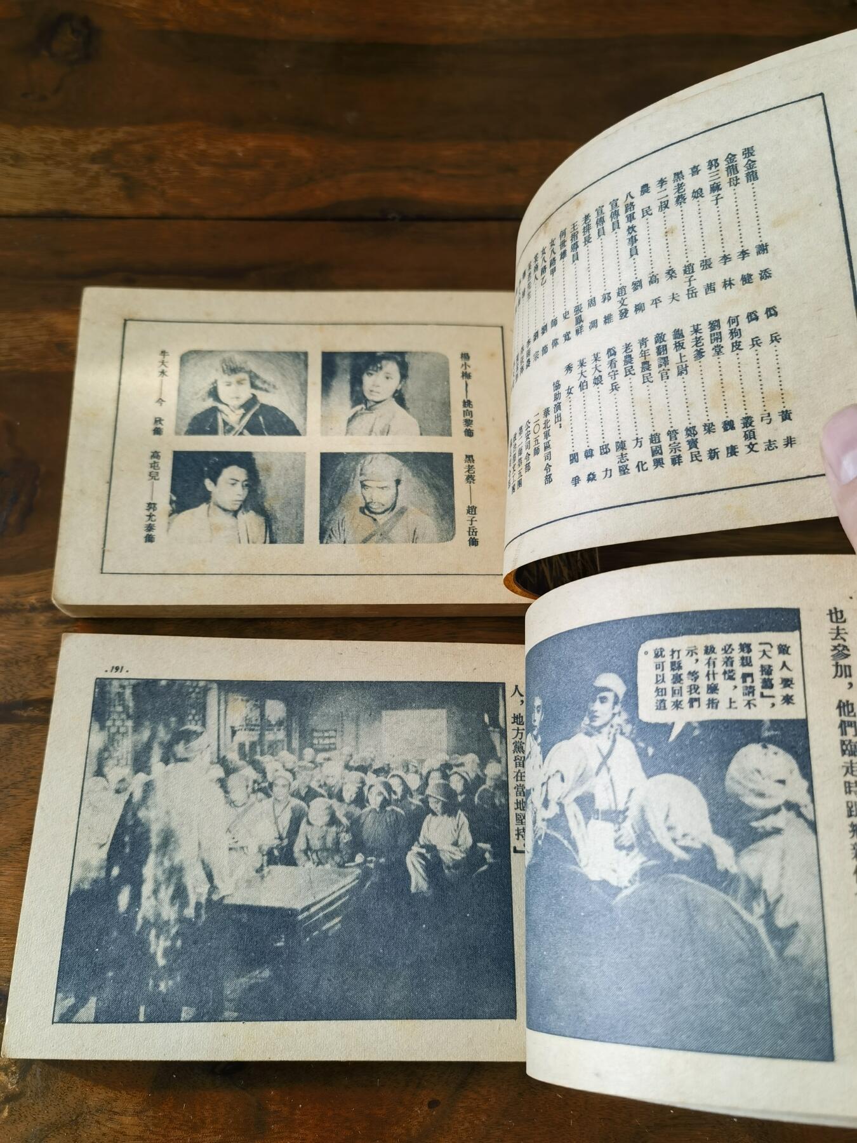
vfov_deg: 60.0
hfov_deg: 46.8
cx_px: 428
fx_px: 990
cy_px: 572
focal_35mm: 30
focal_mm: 6.67
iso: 50
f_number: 1.9
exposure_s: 1/120
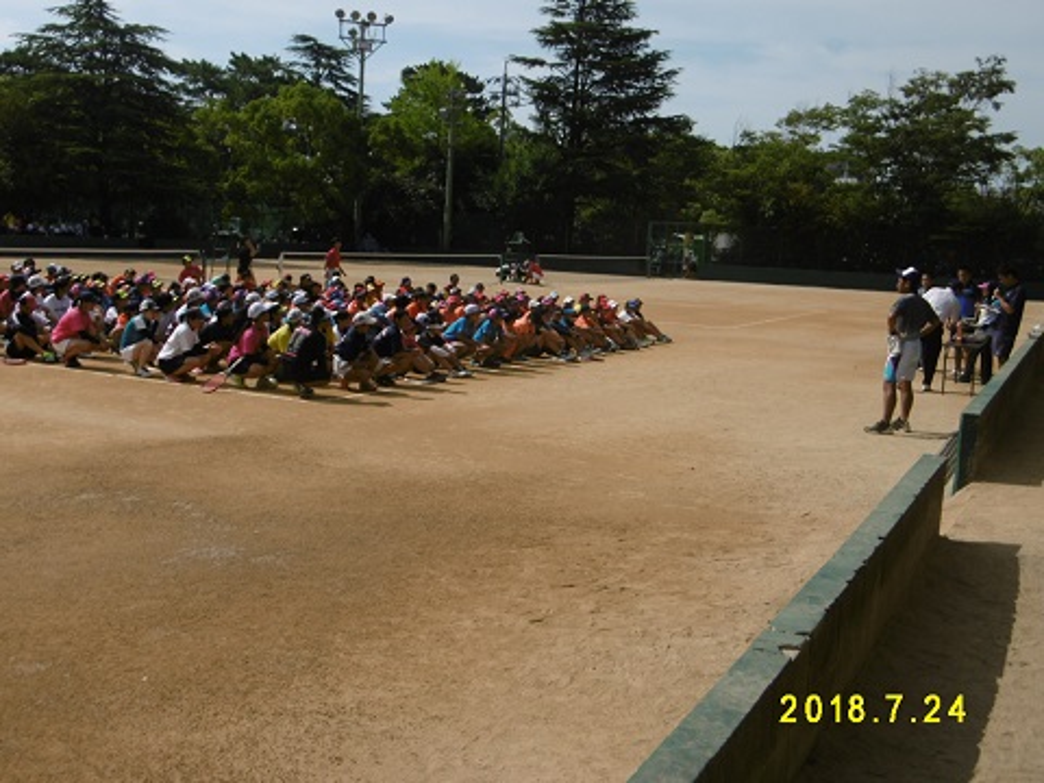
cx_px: 522
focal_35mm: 38
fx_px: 1146
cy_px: 392
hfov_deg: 49.0
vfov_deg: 37.7
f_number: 3.7
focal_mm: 6.8
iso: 100
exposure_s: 1/200
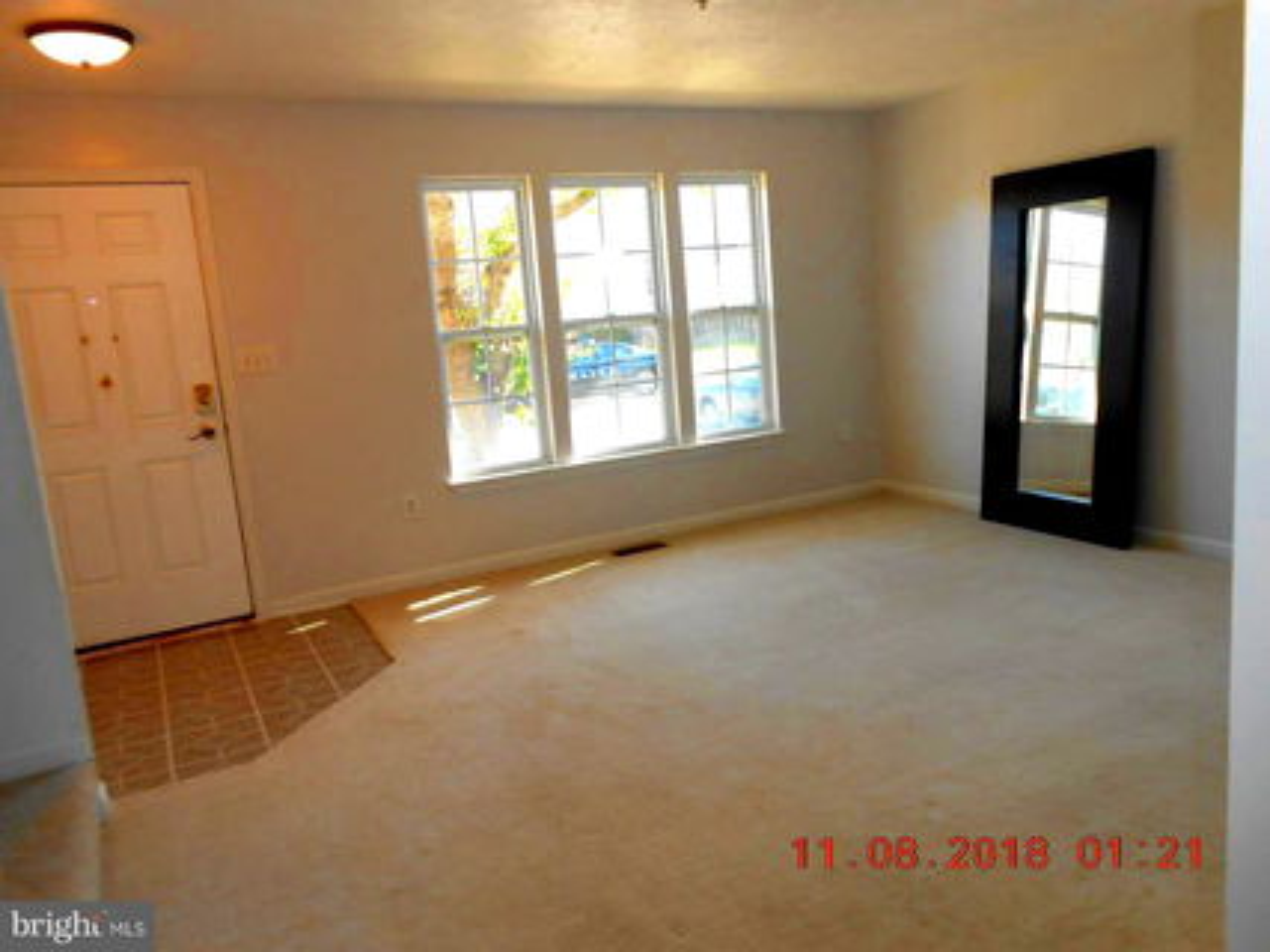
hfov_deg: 67.3
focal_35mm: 26
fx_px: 954
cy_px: 476
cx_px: 635
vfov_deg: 53.0
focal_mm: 4.6
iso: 80
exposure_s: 1/50
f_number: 3.5
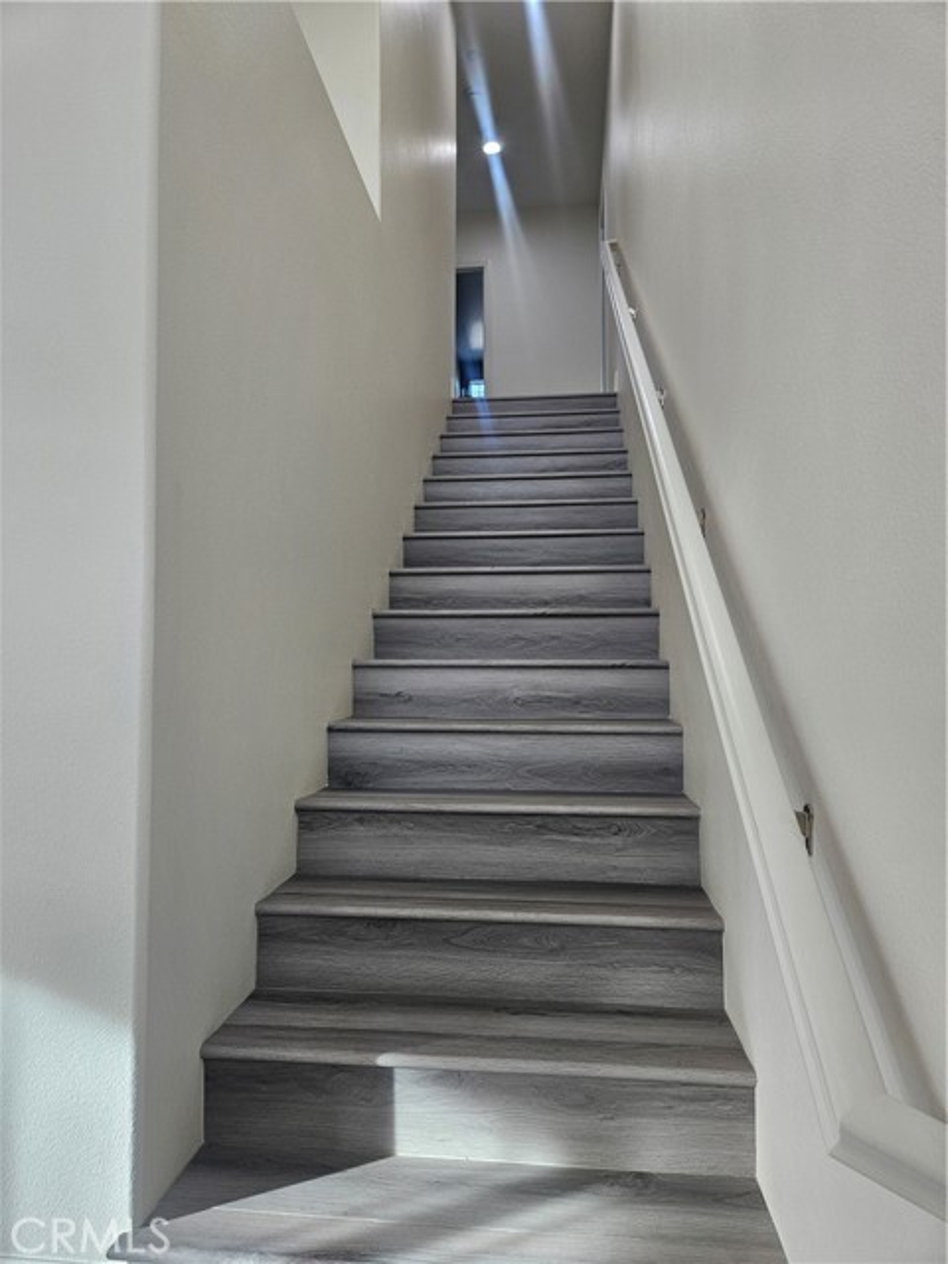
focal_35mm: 23
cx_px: 474
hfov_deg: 58.9
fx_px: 840
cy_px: 632
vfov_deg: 73.9
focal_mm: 5.4
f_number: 1.8
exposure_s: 1/120
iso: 100
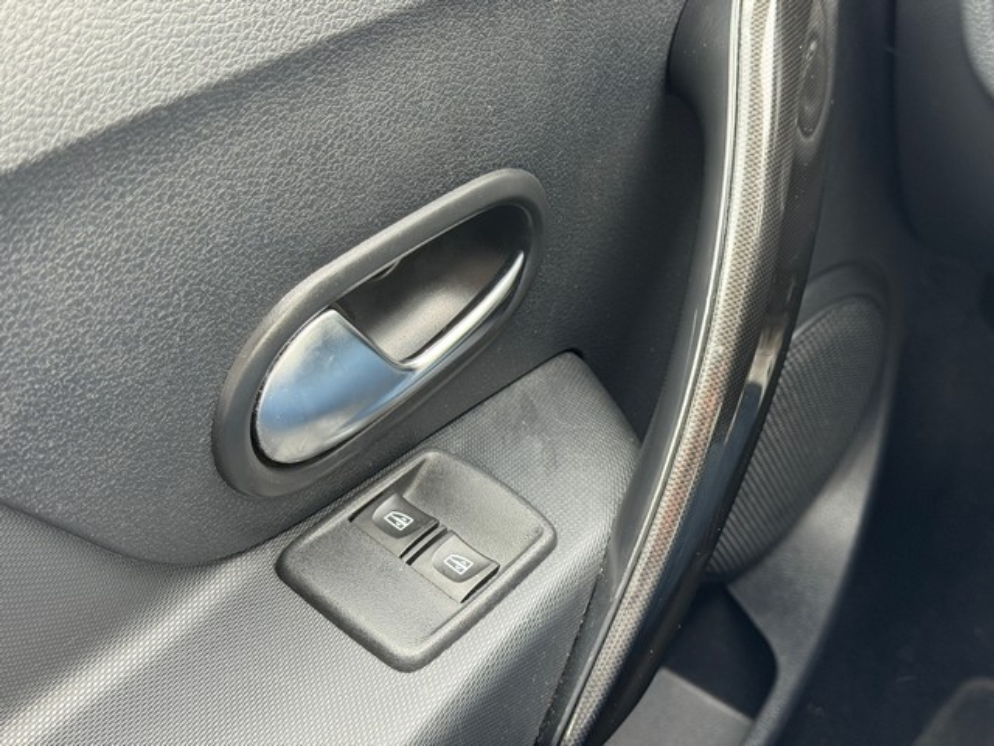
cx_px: 497
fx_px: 1378
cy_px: 373
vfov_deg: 30.3
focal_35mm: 48
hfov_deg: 39.7
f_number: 1.78
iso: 100
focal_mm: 6.76
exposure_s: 1/60
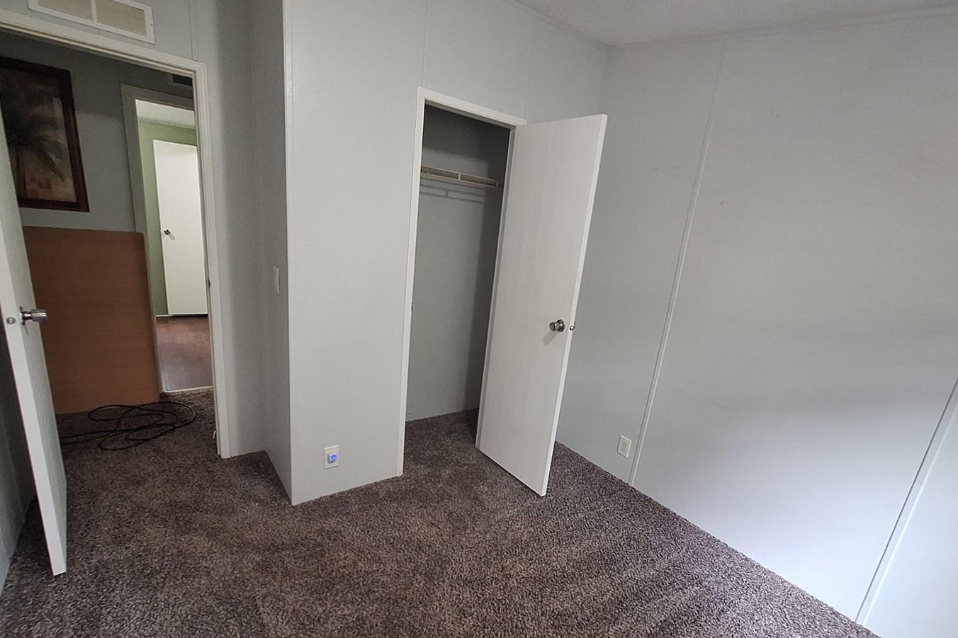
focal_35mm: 16
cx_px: 494
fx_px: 426
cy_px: 355
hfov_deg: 96.7
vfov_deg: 73.5
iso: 400
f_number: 2.2
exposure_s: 1/24
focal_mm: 1.74
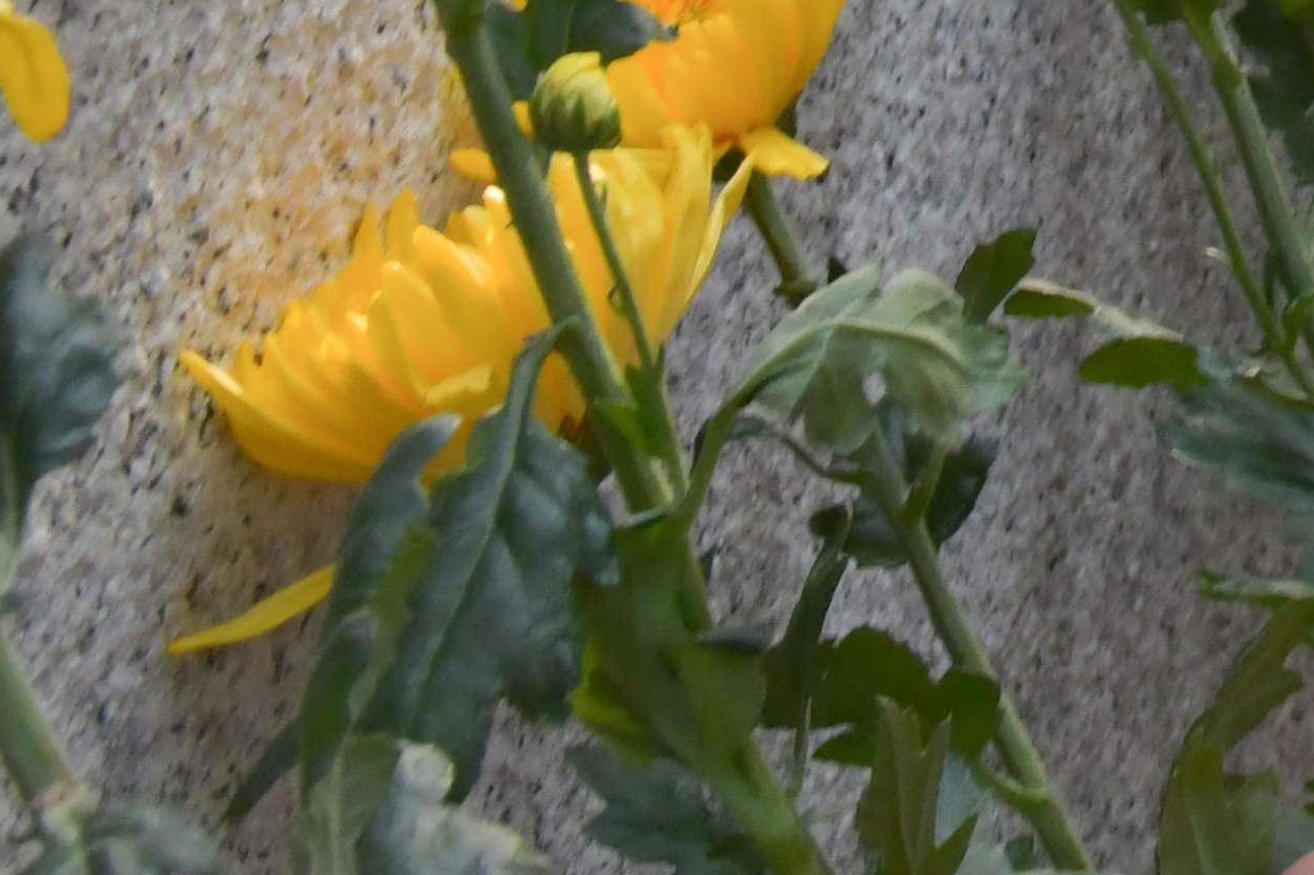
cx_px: 3476
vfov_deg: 8.1
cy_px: -1206
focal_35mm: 157
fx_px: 5729
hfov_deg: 10.6
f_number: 8
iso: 640
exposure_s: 1/200
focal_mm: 24
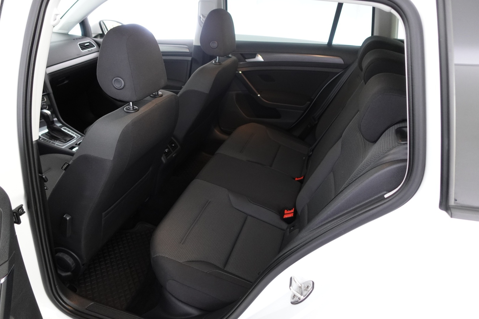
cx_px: 240
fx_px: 319
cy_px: 160
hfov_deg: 73.7
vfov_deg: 53.1
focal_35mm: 24
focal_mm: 9.4
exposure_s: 1/20
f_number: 1.8
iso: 800
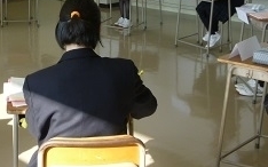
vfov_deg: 18.6
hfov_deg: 29.3
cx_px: 44
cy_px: -5
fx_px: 496
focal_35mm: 68
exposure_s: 1/125
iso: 100
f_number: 3.1
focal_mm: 4.5
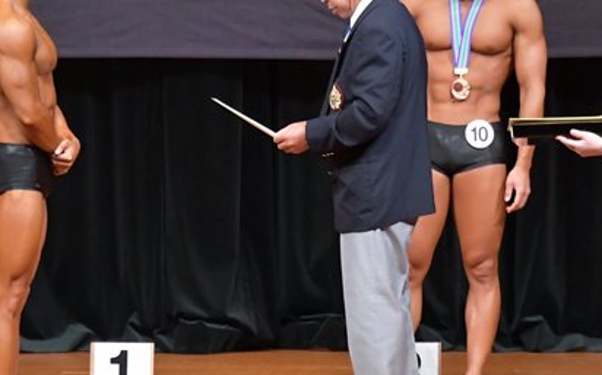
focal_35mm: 416
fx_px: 6821
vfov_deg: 3.2
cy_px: 213
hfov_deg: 5.1
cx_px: 277
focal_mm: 145
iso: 6400
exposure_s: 1/400
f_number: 5.6
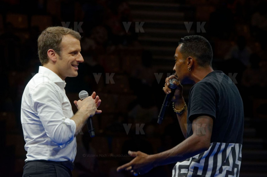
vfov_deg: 5.5
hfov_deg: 8.3
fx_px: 1832
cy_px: 88
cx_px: 134
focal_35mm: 248
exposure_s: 1/100
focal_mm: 165
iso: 1000
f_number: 5.6
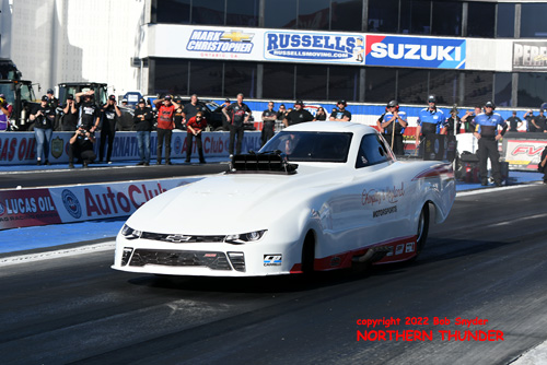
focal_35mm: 105
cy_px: 182
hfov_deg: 19.4
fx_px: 1596
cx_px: 274
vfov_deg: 13.1
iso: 160
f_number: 5.6
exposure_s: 1/1000
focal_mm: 70
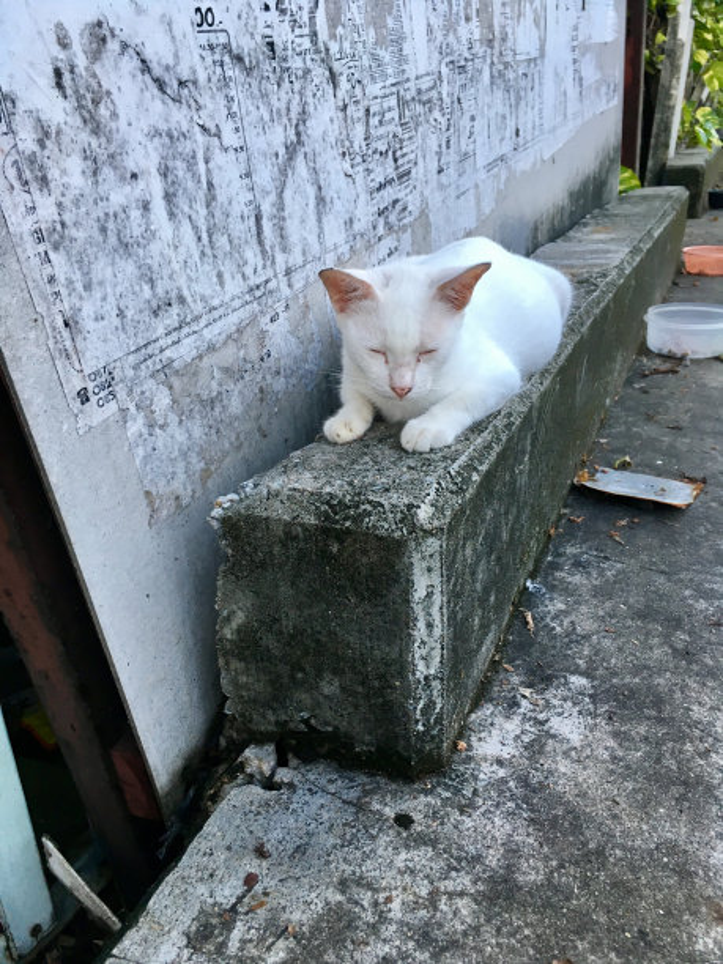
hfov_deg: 48.2
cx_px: 362
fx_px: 808
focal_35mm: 29
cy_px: 482
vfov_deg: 61.7
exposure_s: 1/33
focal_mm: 4.15
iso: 40
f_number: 2.2
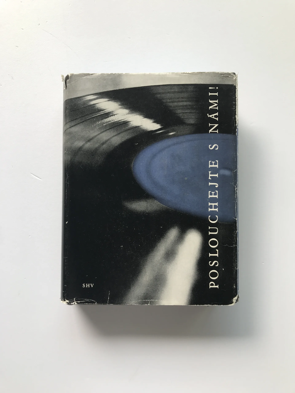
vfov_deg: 63.4
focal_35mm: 28
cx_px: 148
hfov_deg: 49.7
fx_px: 318
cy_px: 196
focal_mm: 3.99
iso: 20
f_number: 1.8
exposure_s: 1/124
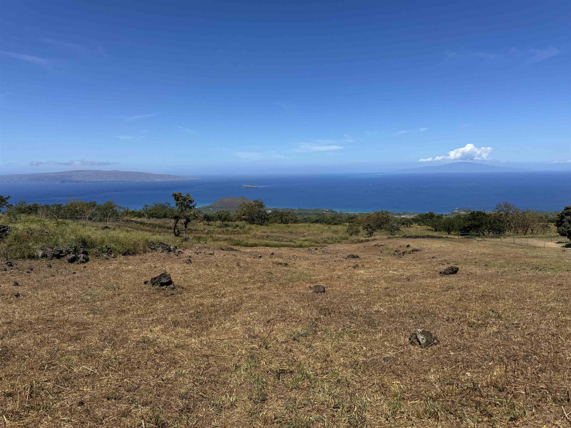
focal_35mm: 24
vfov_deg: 56.8
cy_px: 214
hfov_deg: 71.6
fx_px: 396
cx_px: 286
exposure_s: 1/5814
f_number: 1.78
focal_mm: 6.76
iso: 80
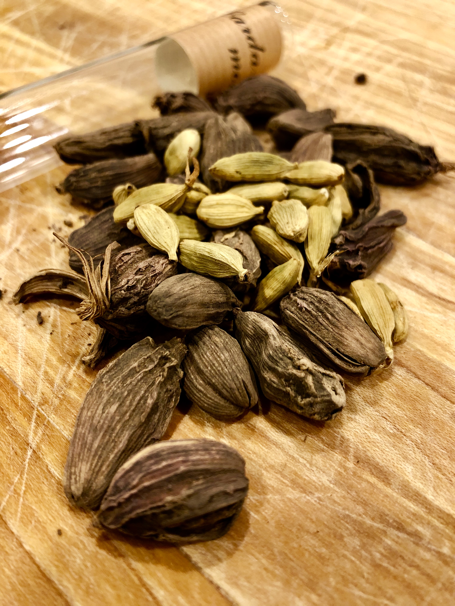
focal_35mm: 28
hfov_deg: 49.7
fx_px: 491
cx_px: 228
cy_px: 303
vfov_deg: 63.4
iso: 64
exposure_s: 1/15
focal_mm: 3.99
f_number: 1.8
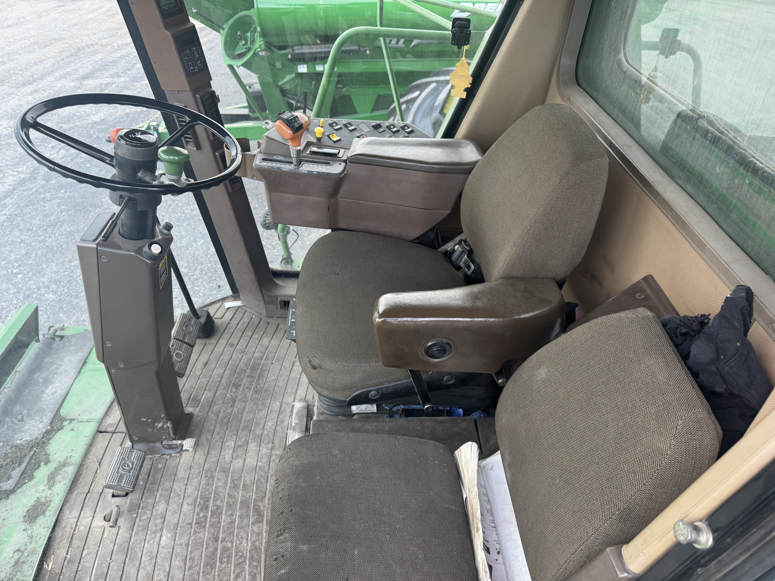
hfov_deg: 71.6
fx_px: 537
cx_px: 388
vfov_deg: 56.8
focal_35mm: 24
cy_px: 290
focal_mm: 6.76
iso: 125
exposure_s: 1/121
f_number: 1.78
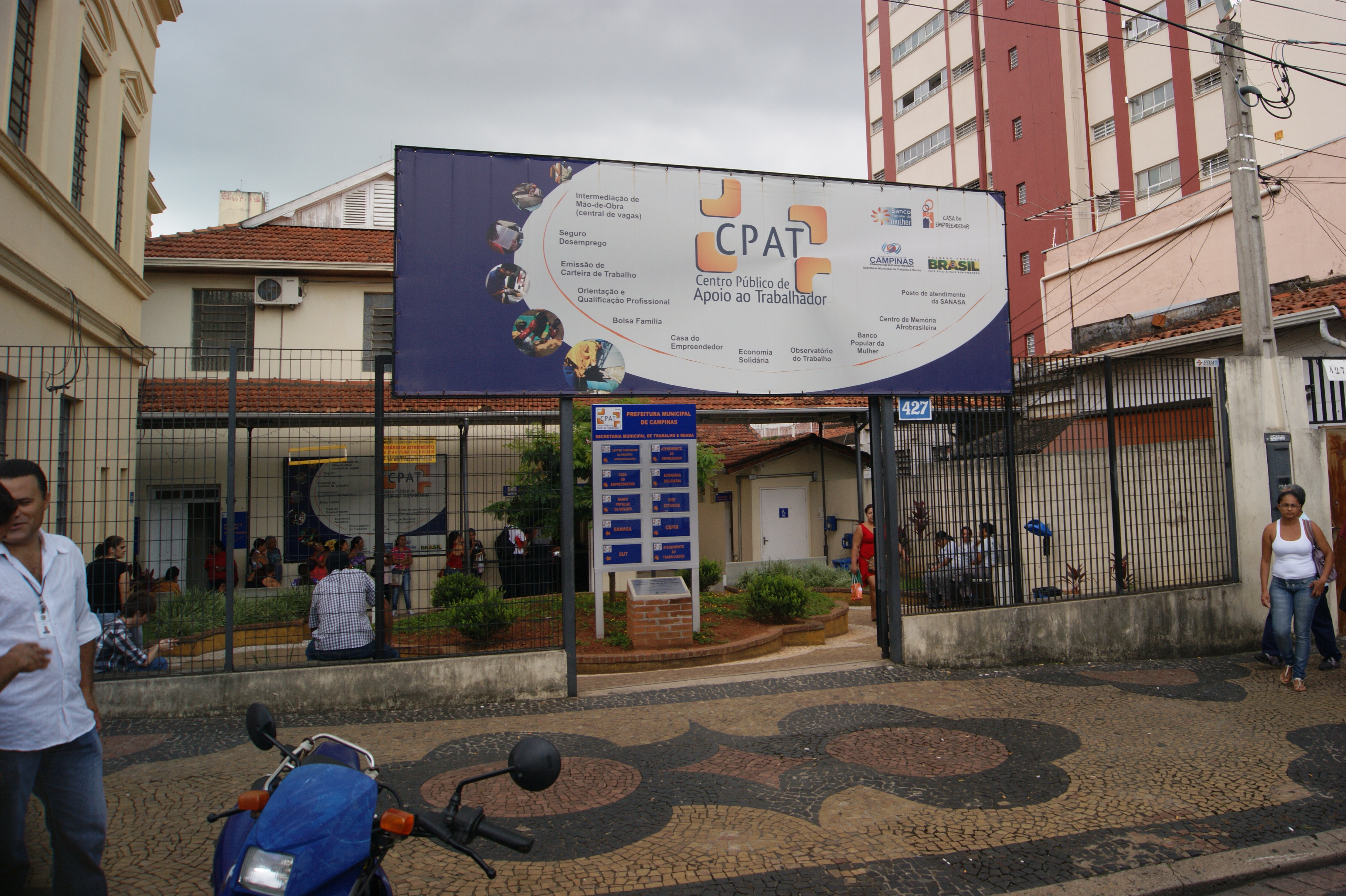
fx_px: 1009
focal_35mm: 27
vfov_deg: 47.9
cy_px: 448
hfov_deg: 67.4
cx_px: 673
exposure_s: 1/160
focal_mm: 18
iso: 100
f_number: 9
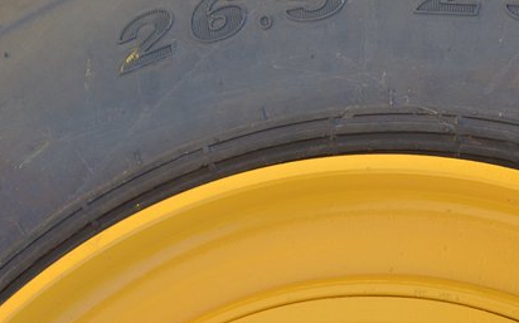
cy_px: -8
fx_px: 1343
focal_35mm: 95
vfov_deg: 13.5
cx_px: 346
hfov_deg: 21.8
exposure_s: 1/200
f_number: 7.1
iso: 320
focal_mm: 32
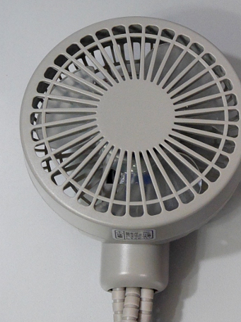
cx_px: 269
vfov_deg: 22.3
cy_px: 151
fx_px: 817
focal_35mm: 88
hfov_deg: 16.3
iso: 1000
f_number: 5
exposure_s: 1/60
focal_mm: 25
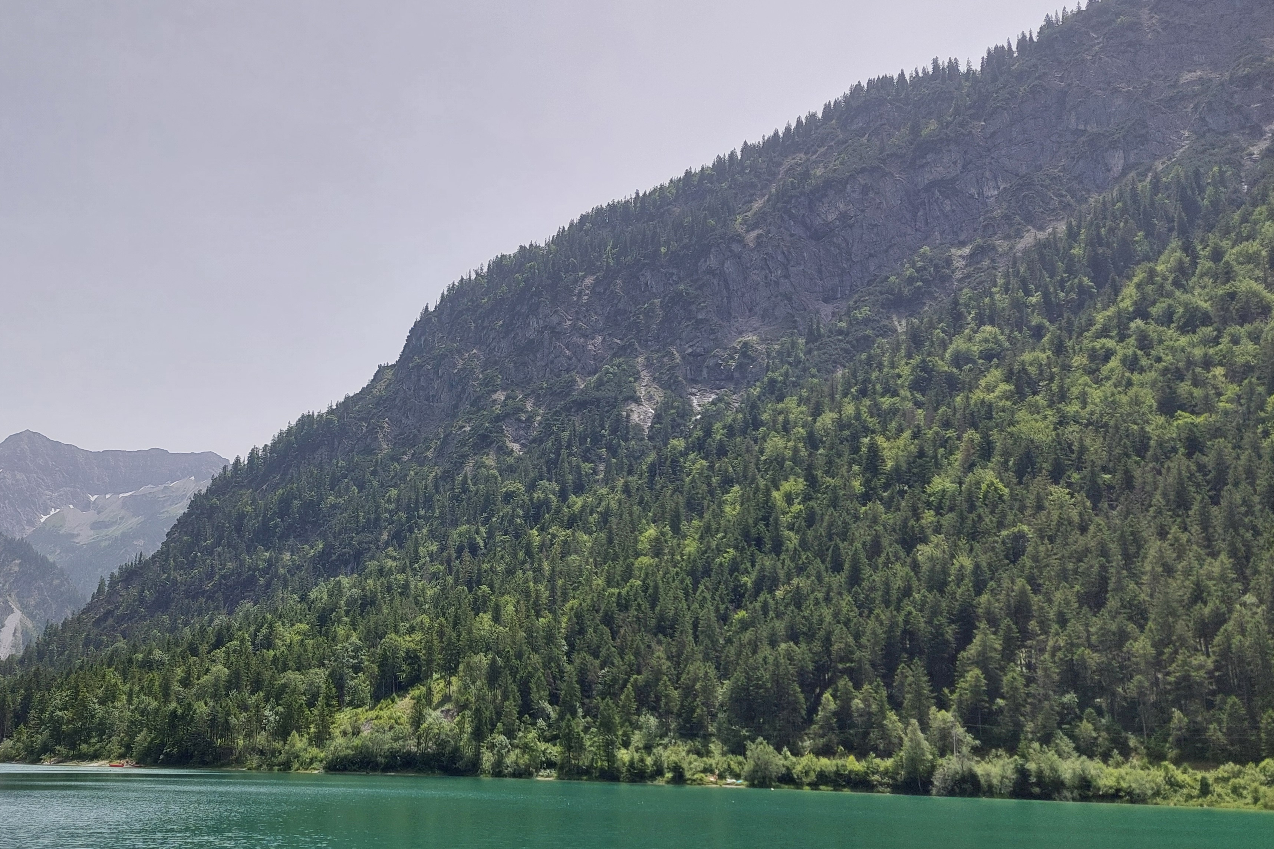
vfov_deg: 37.8
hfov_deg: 53.4
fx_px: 1239
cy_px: 469
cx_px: 427
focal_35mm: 35
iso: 40
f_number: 1.8
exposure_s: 1/1622
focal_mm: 5.23
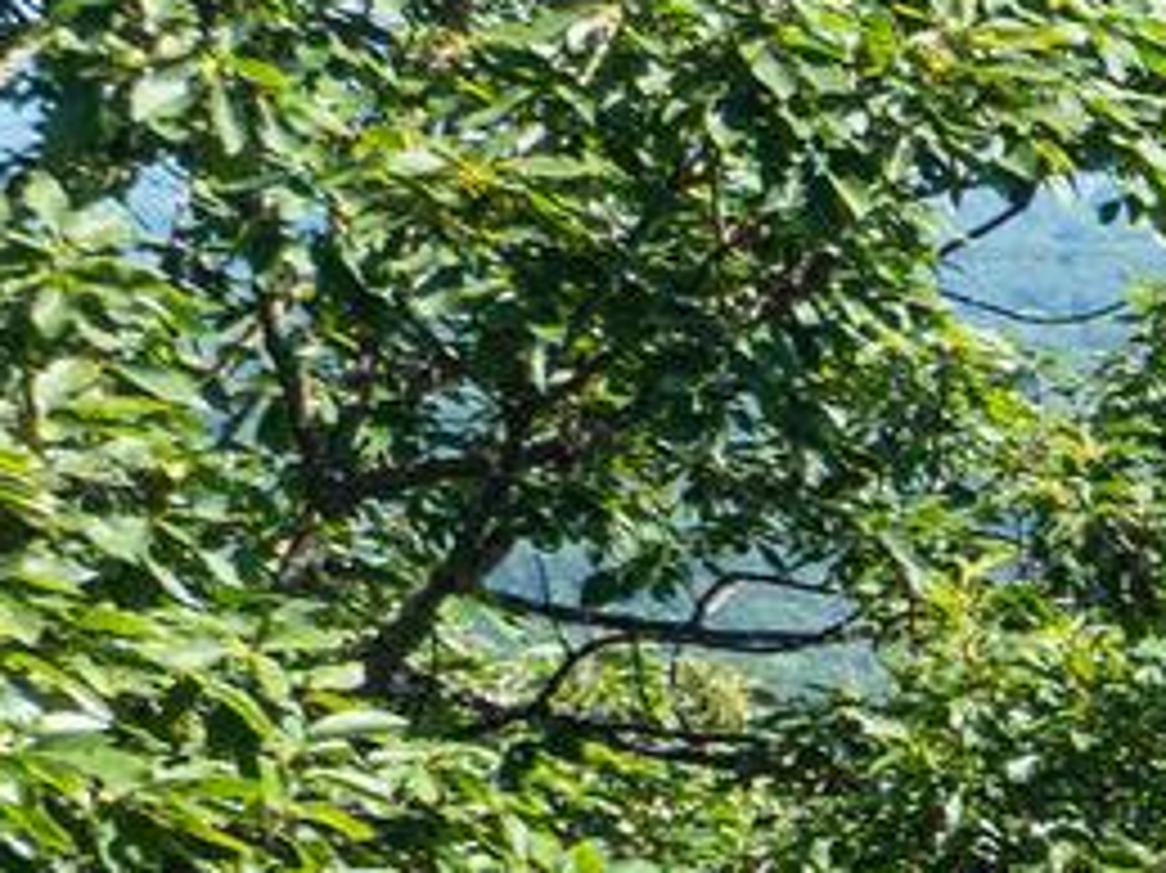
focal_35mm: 190
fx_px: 6397
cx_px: 4277
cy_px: 2671
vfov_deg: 7.0
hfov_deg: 7.8
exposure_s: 1/1250
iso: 170
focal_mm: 12.29
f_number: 2.8
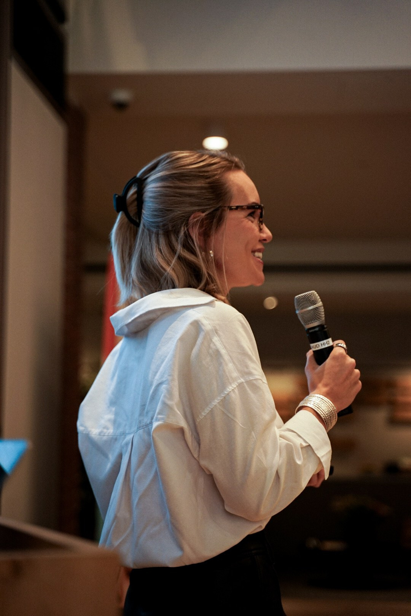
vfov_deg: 27.0
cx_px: 206
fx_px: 1282
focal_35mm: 75
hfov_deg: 18.2
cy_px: 308
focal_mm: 75
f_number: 2.8
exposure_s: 1/250
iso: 800
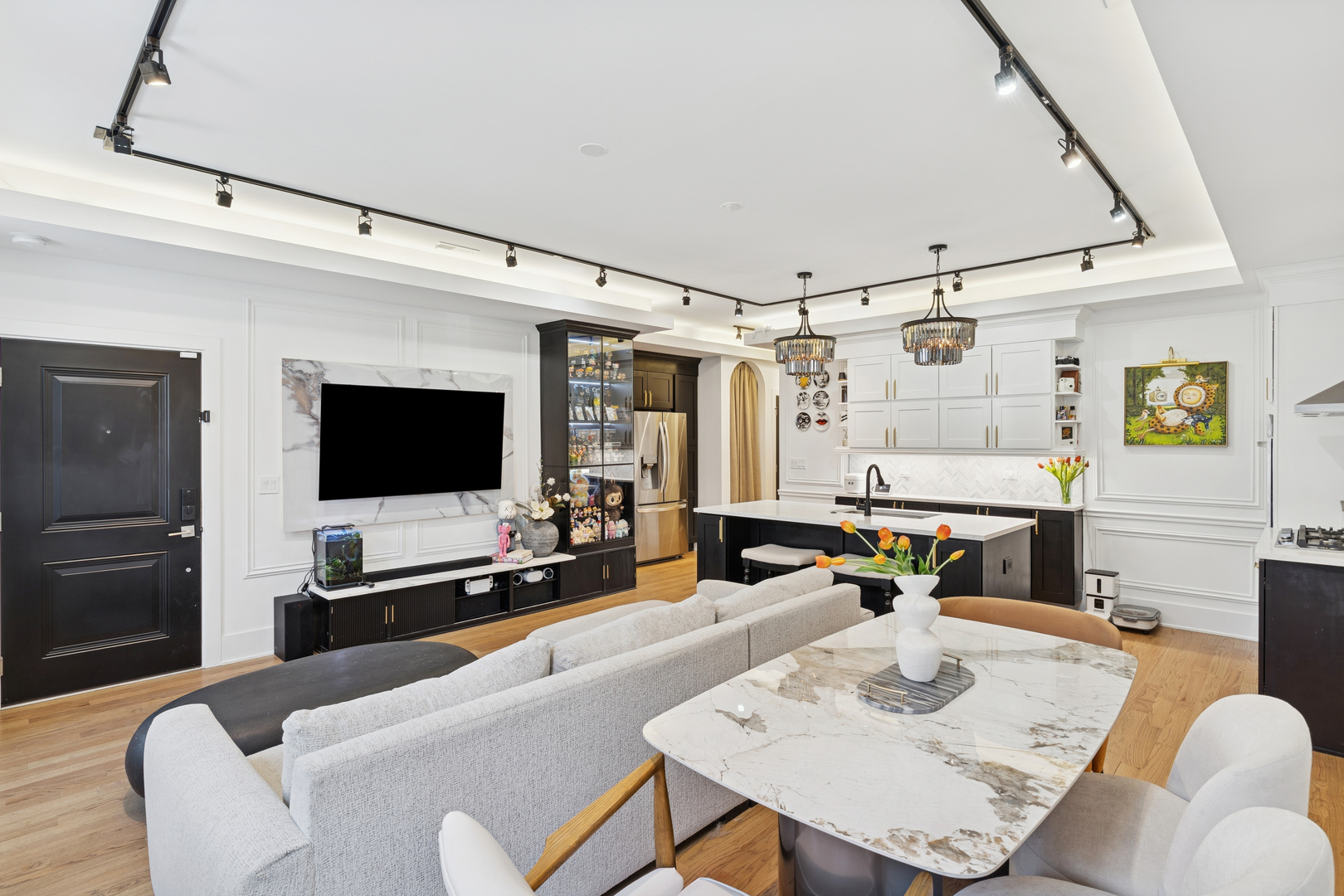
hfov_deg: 90.0
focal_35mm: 18
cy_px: 448
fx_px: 672
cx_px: 672
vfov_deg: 67.4
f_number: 8
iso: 100
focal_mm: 18
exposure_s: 1/4
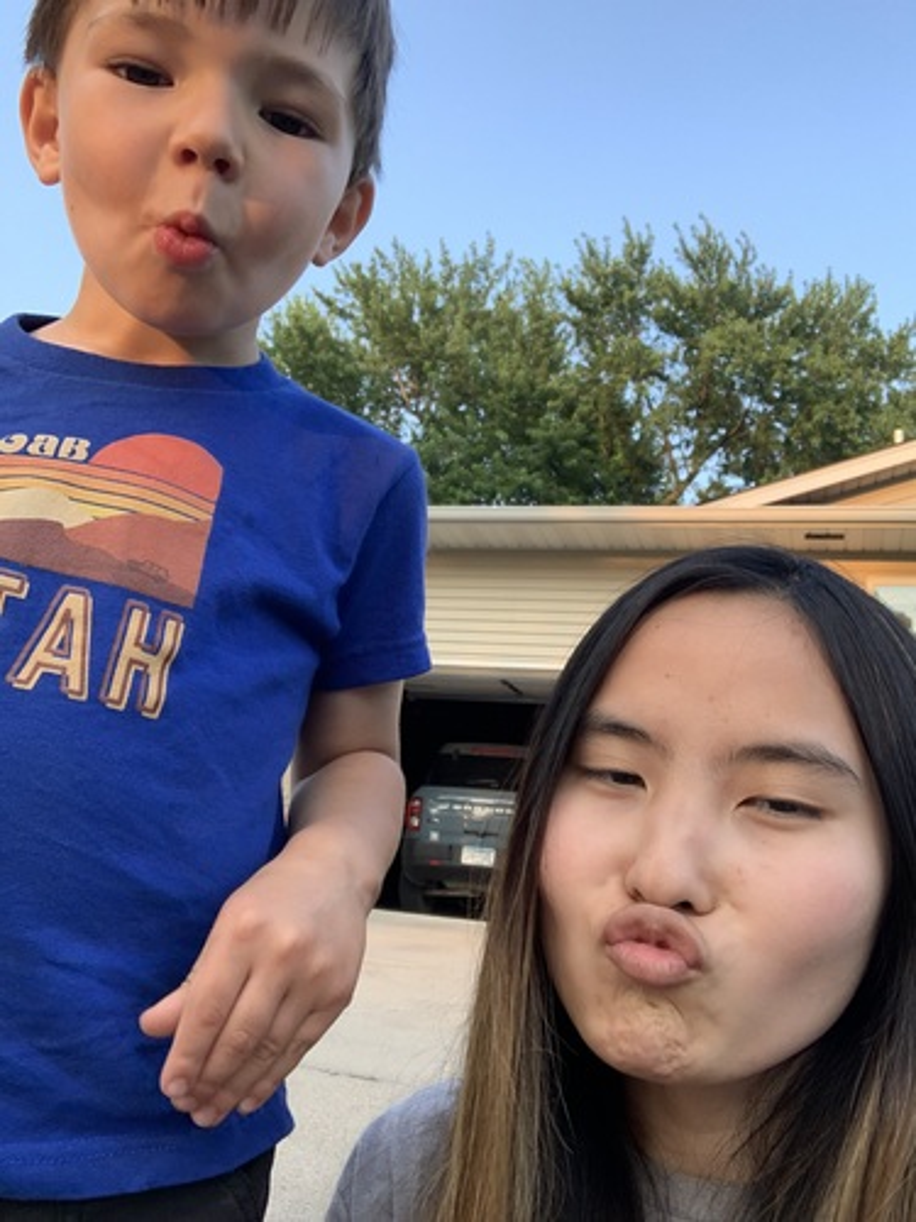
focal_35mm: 32
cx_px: 458
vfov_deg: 56.8
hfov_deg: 44.2
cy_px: 611
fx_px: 1129
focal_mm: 2.87
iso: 40
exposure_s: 1/121
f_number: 2.2
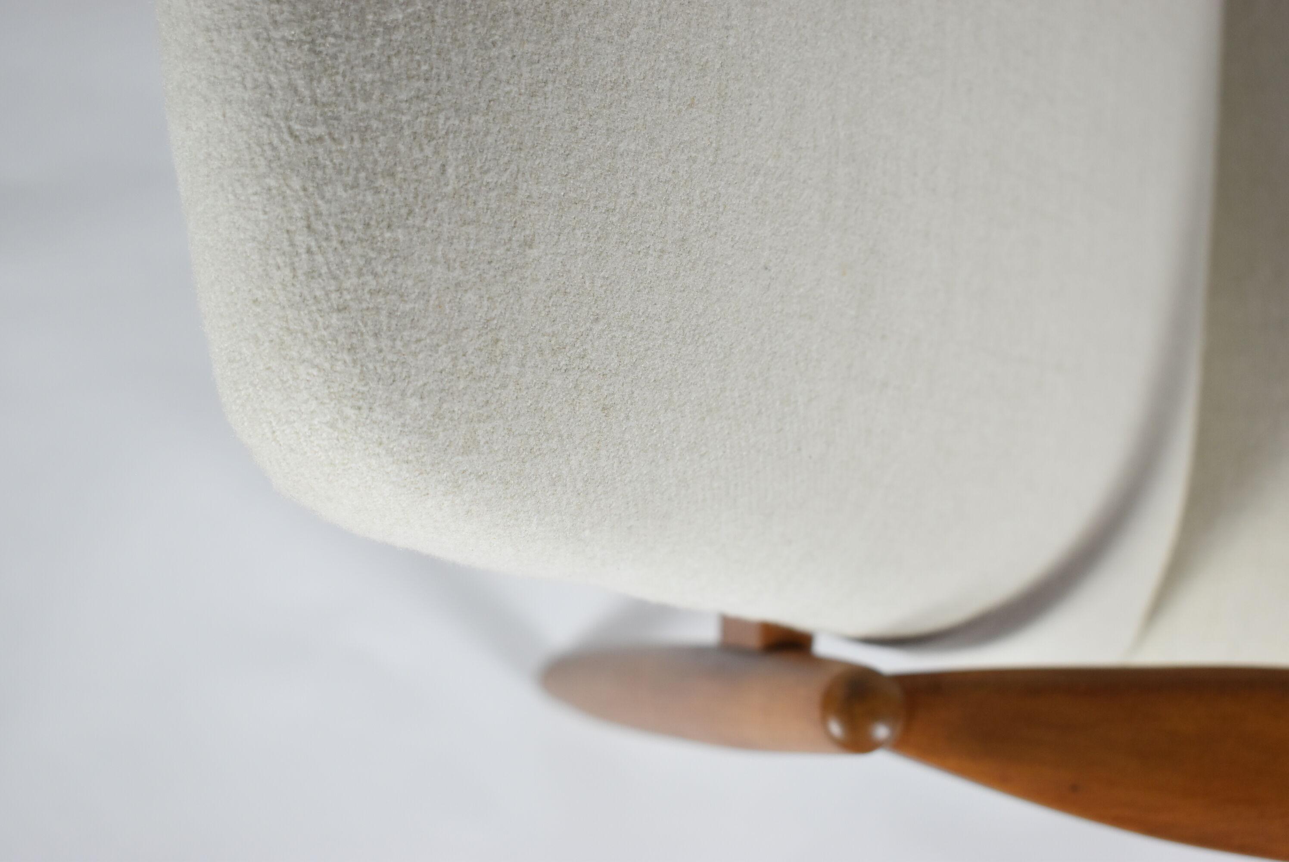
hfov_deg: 36.8
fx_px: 1935
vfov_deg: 25.1
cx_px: 644
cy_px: 431
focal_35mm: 54
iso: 800
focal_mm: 36
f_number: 5
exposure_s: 1/125
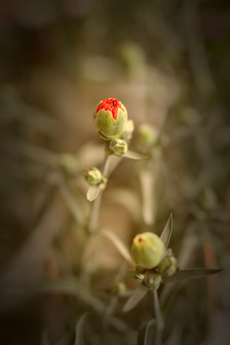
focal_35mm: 50
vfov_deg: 39.6
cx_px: 115
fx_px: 479
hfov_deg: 27.0
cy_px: 172
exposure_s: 1/60
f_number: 1.4
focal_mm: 50
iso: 100
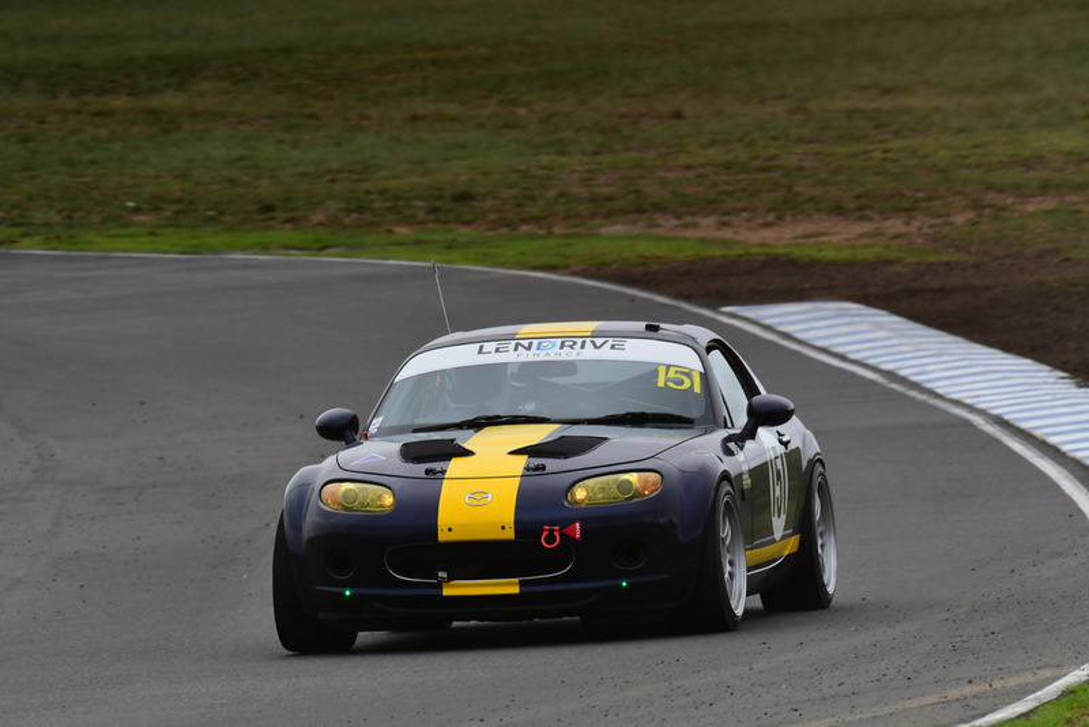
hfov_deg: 2.7
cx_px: 544
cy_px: 364
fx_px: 22694
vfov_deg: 1.8
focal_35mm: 750
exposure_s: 1/640
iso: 640
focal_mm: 500
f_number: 10
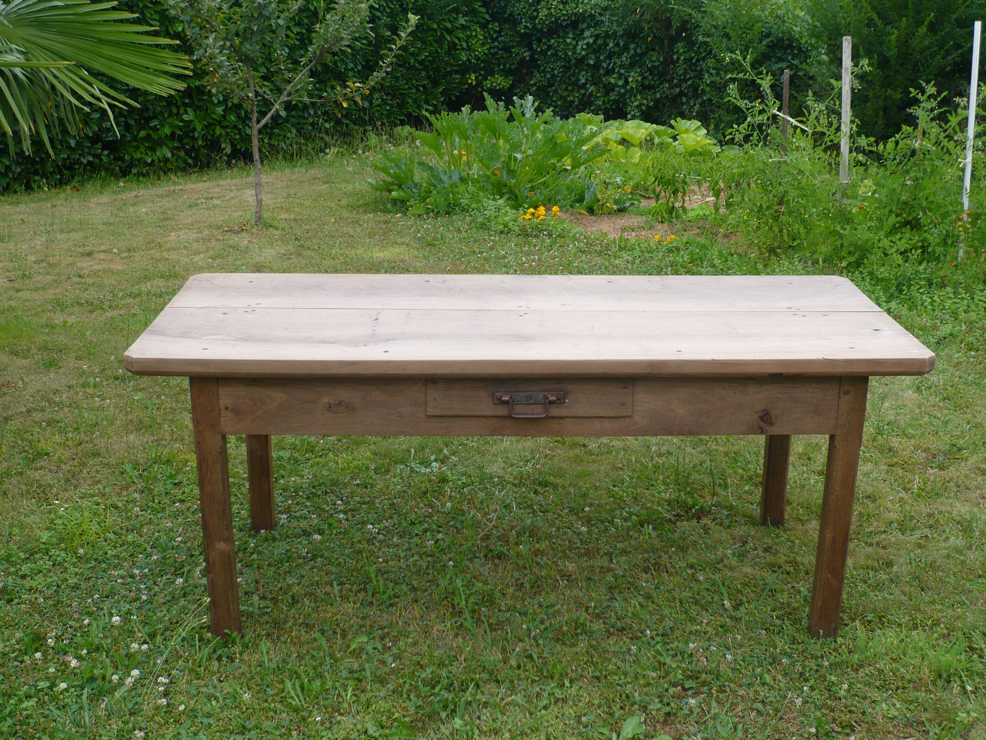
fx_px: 1282
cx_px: 493
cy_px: 370
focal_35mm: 45
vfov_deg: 32.2
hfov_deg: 42.1
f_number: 3.5
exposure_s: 1/125
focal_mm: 7.4
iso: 100
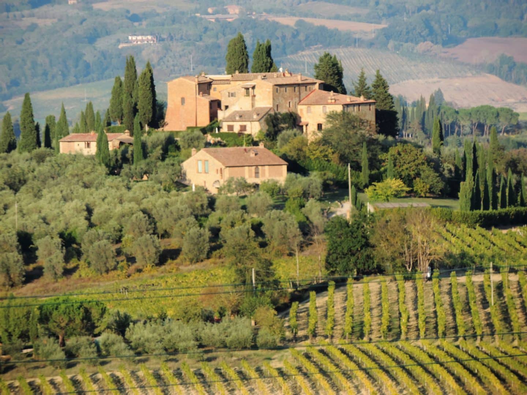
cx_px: 264
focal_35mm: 500
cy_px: 198
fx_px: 7612
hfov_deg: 4.0
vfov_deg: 3.0
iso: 90
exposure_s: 1/250
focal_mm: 89.1
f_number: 4.9
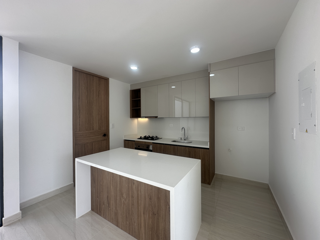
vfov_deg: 85.7
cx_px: 160
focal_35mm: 14
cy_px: 120
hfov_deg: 102.1
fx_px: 129
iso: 40
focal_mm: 2.22
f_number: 2.2
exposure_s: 1/126
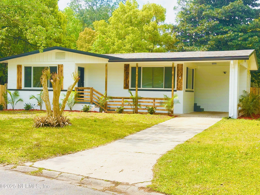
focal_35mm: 52
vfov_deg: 28.0
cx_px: 130
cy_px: 98
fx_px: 391
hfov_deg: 36.8
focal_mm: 5.96
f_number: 1.6
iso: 32
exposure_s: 1/2151
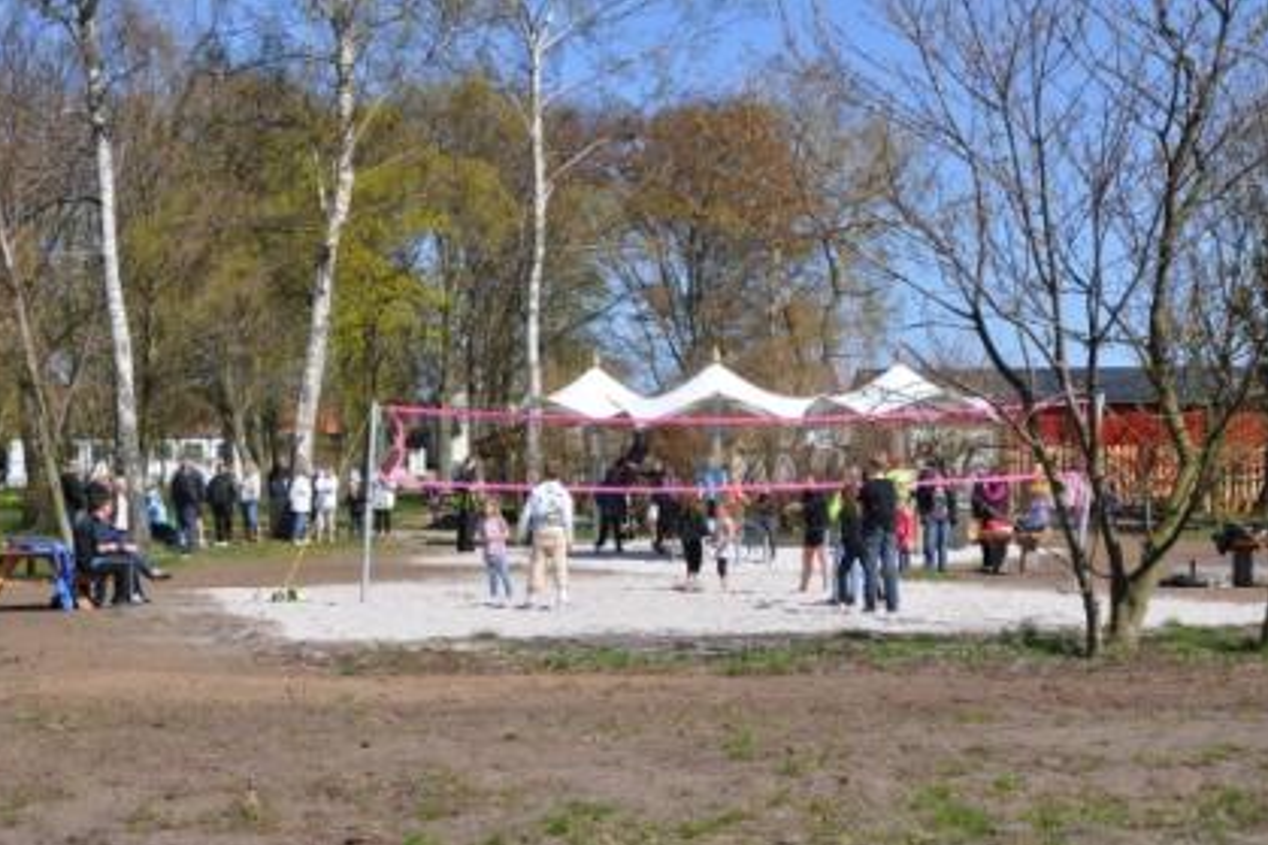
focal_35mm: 77
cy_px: 448
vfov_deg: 17.7
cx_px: 596
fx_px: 2711
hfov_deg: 26.3
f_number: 10
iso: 200
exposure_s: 1/400
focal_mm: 48
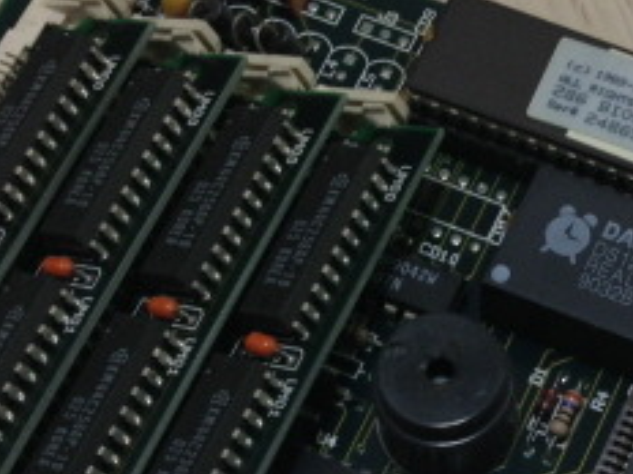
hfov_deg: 21.3
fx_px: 1664
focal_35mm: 91
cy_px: 520
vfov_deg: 15.8
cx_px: 507
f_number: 2.4
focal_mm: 4.12
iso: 64
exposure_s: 1/20
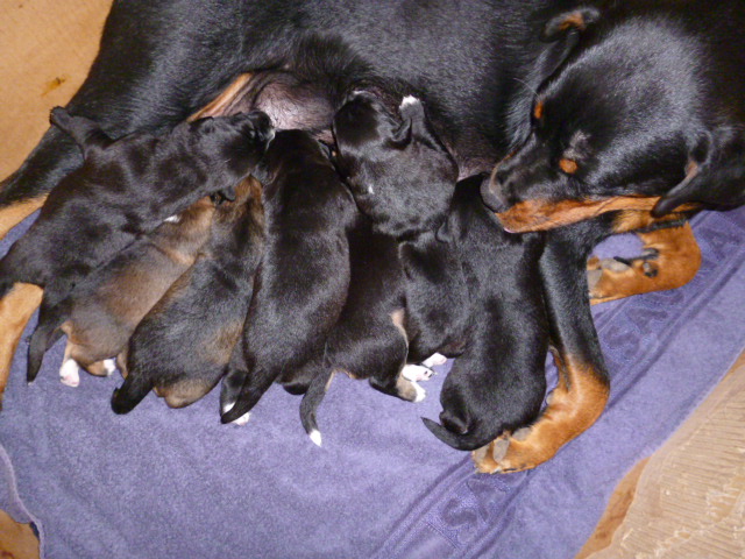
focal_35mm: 28
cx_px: 372
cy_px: 280
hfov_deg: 63.4
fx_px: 603
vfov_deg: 49.7
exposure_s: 1/60
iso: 400
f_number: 3.1
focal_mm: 5
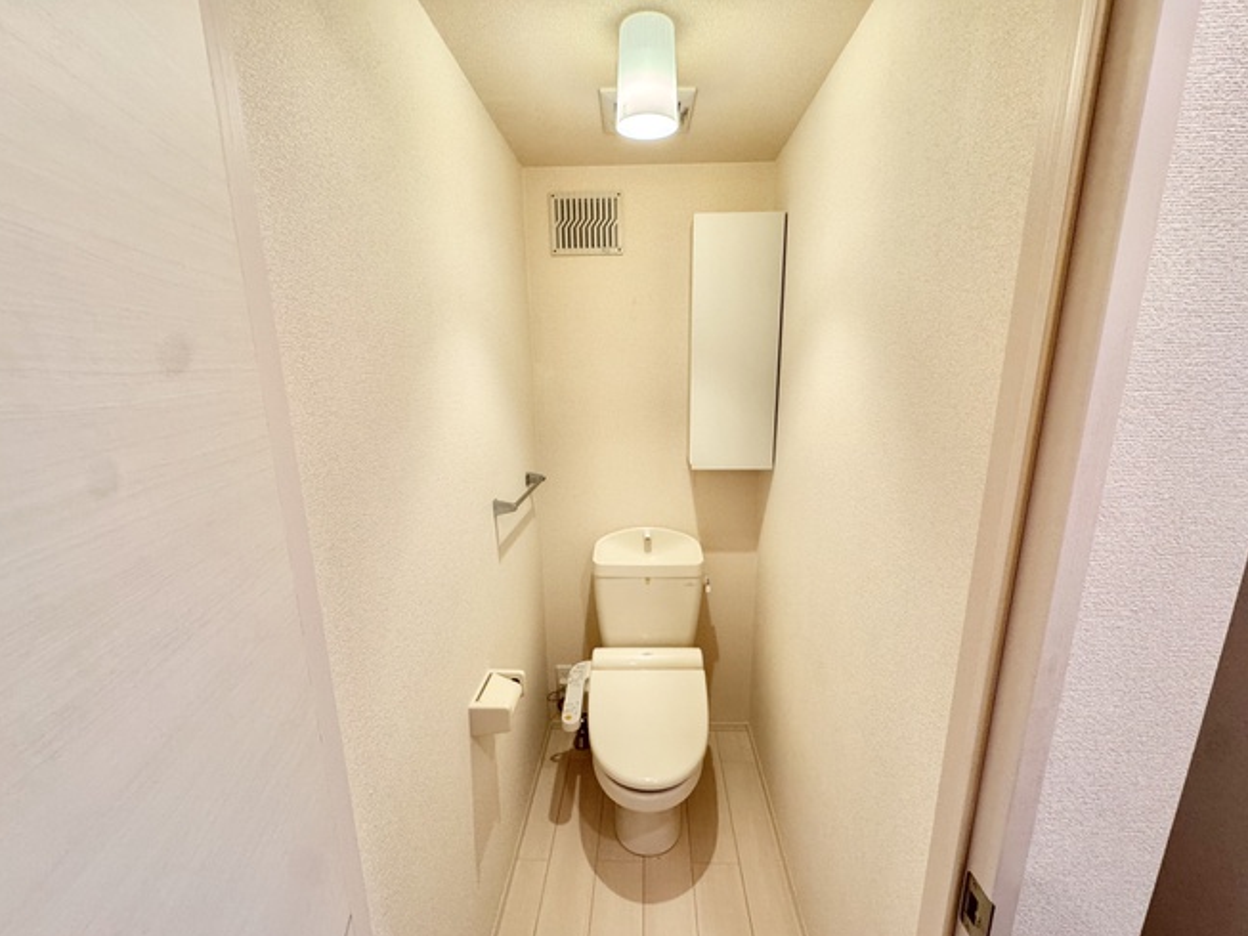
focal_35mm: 15
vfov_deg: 81.7
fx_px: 541
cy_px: 500
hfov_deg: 98.2
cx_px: 633
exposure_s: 1/120
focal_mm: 2.22
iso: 250
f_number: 2.2
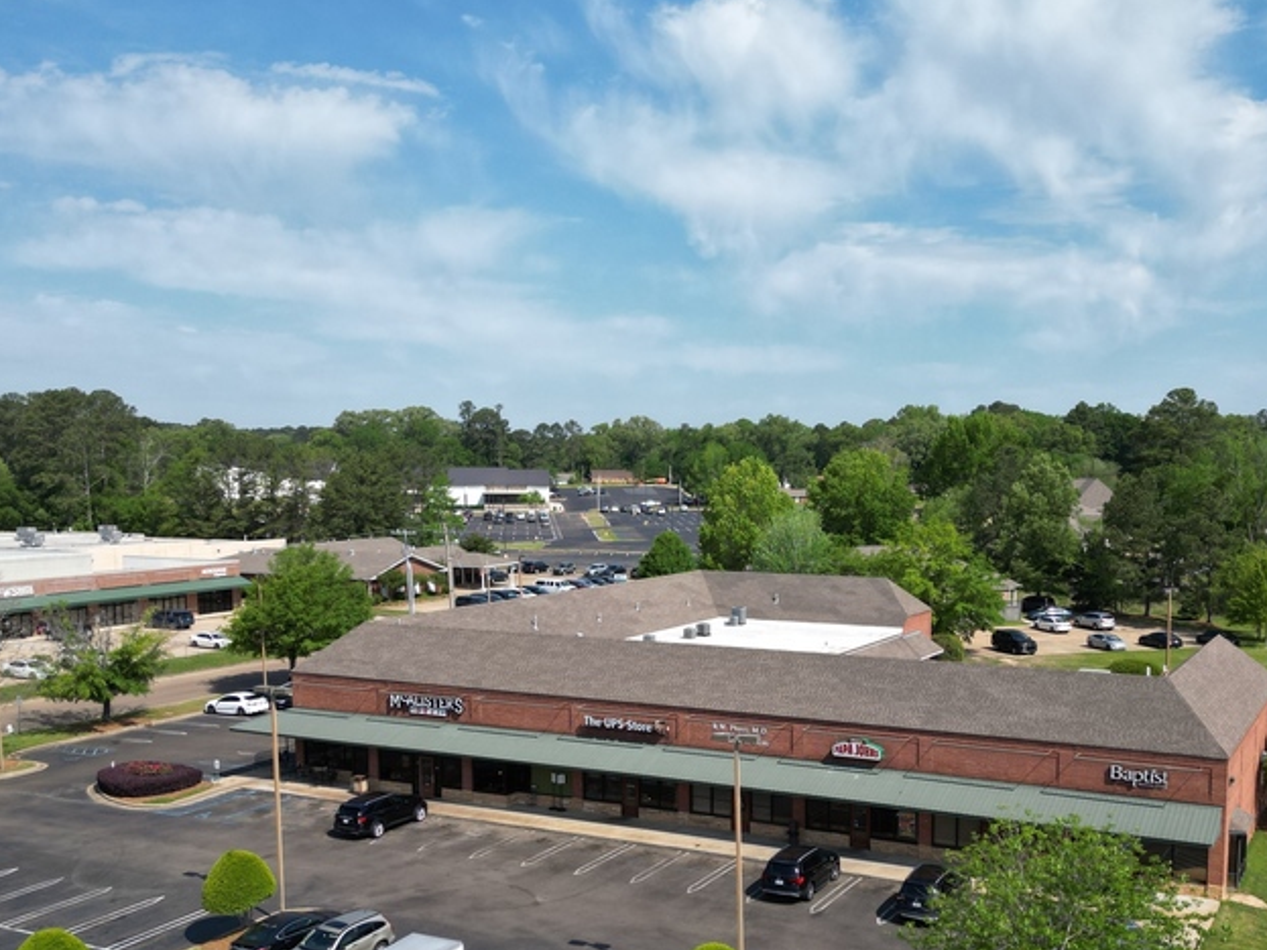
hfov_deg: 50.0
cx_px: 732
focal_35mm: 37
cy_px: 622
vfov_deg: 38.3
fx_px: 1354
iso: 110
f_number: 1.7
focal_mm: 6.72
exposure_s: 1/3000
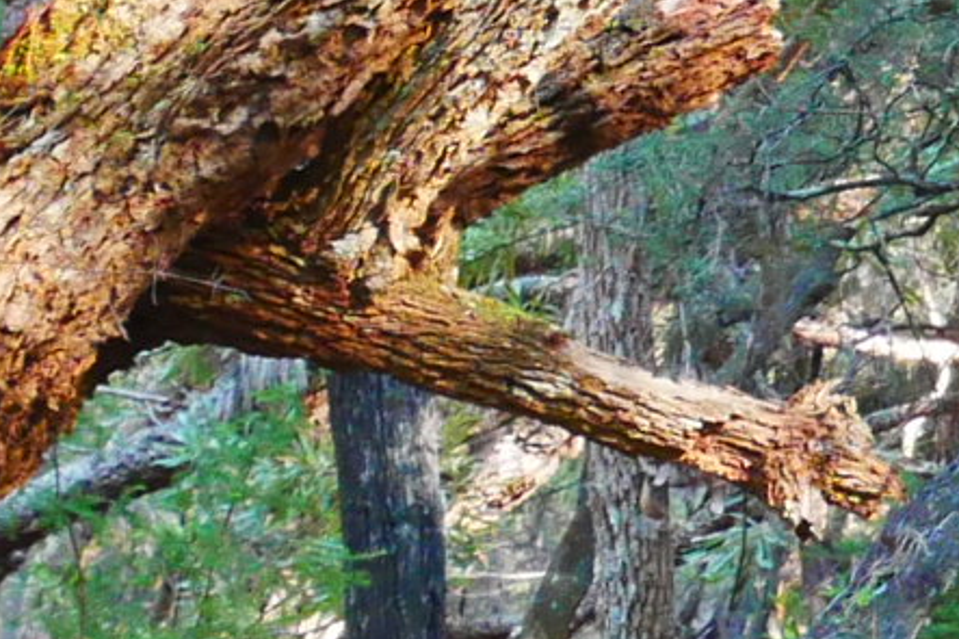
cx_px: 2344
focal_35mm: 486
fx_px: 12941
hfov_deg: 4.2
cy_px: 970
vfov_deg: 2.8
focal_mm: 32
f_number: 5.6
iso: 800
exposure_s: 1/25
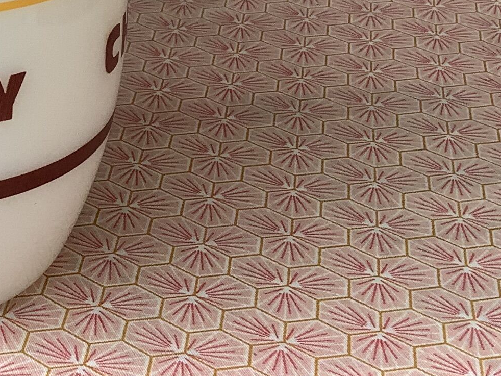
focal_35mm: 103
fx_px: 1491
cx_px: -117
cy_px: -87
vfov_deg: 13.9
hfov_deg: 18.0
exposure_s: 1/120
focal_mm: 3.3
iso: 25
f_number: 2.4
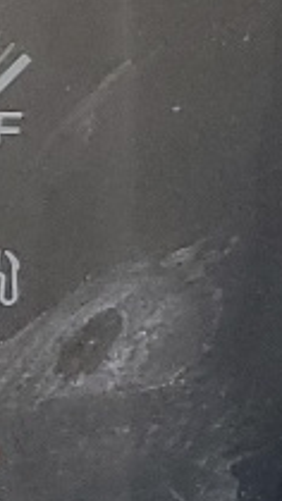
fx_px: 2874
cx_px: -1078
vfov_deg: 10.0
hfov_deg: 4.8
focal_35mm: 216
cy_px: 284
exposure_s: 1/120
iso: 58
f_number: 1.5
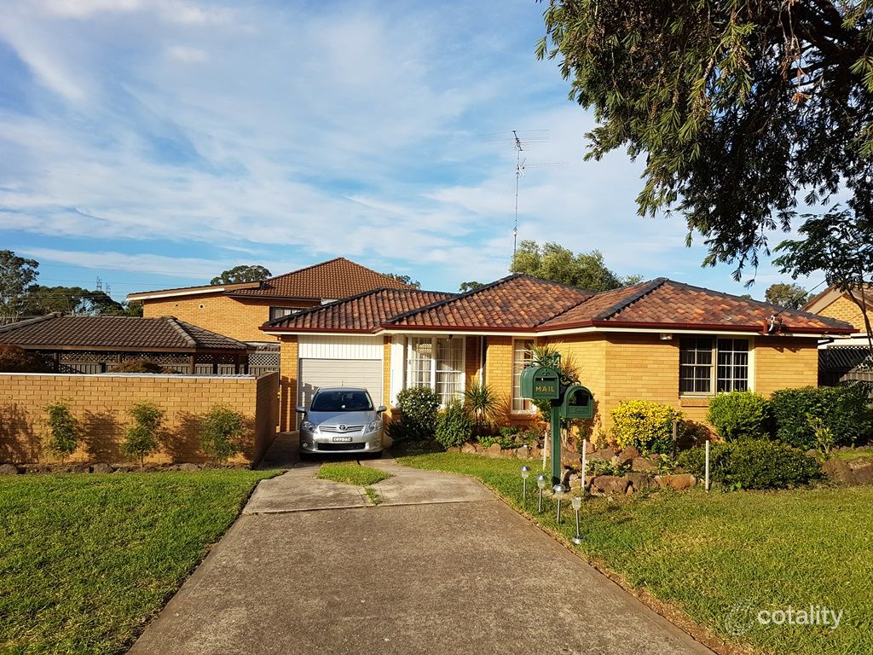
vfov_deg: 53.1
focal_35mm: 26
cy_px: 328
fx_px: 656
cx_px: 436
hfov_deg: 67.3
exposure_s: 1/1768
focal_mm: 4.2
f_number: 1.7
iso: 40
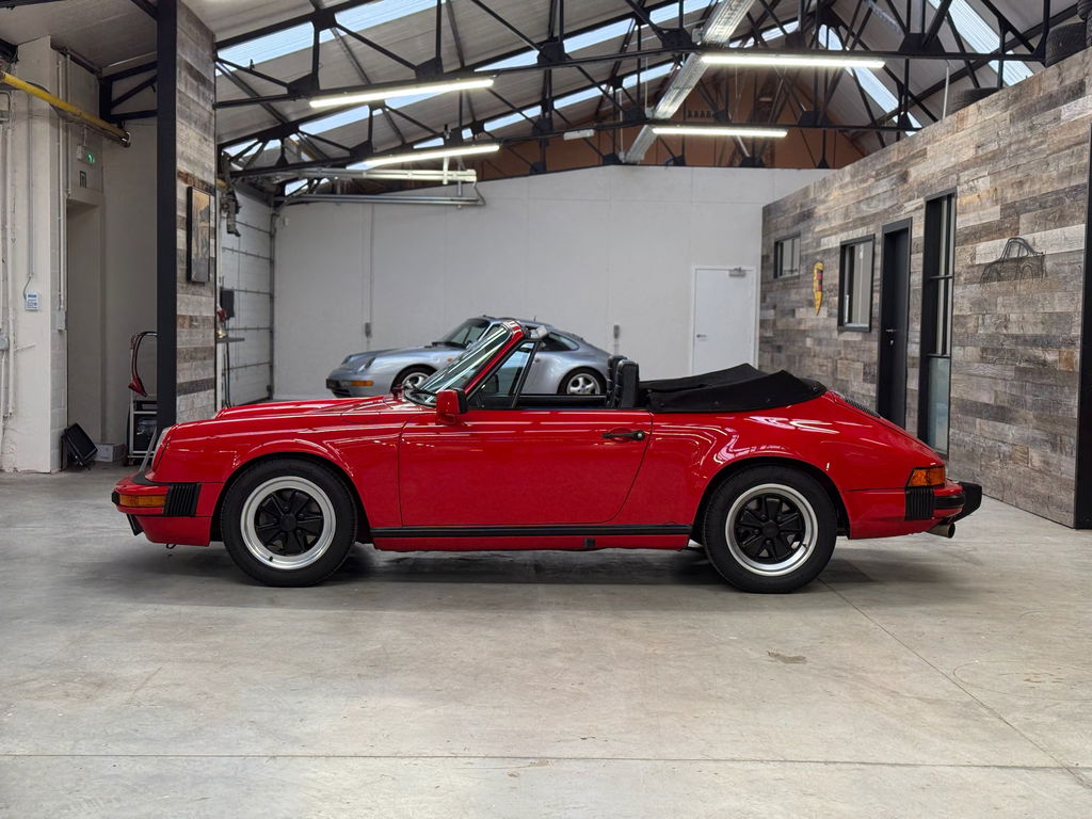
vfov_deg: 30.3
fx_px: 1514
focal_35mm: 48
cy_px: 410
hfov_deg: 39.7
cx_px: 546
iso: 125
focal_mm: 6.76
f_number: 1.78
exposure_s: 1/100
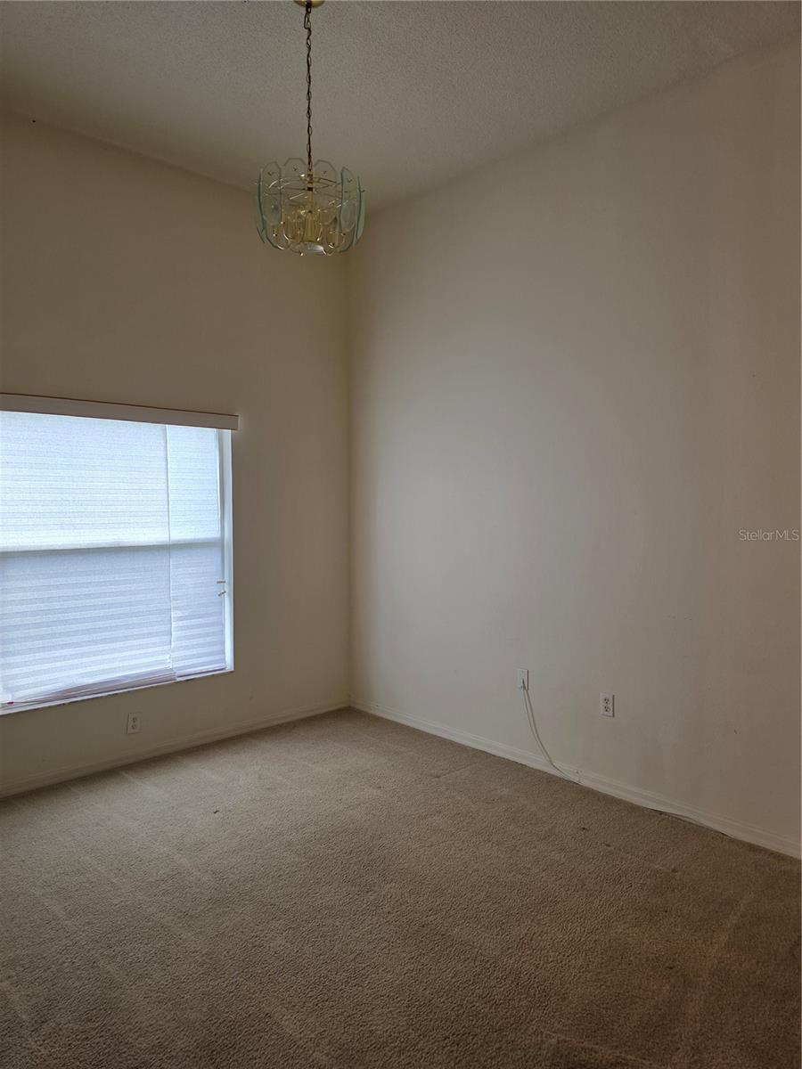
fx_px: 710
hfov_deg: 58.9
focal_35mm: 23
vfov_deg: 73.9
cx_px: 401
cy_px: 534
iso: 100
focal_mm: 6.3
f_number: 1.7
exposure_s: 1/120
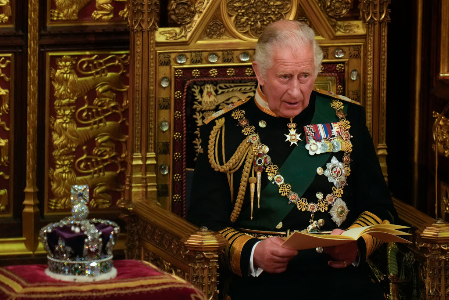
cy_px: 150
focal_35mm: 600
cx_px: 224
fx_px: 7484
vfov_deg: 2.3
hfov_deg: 3.4
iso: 3200
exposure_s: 1/400
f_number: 2.8
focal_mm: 400
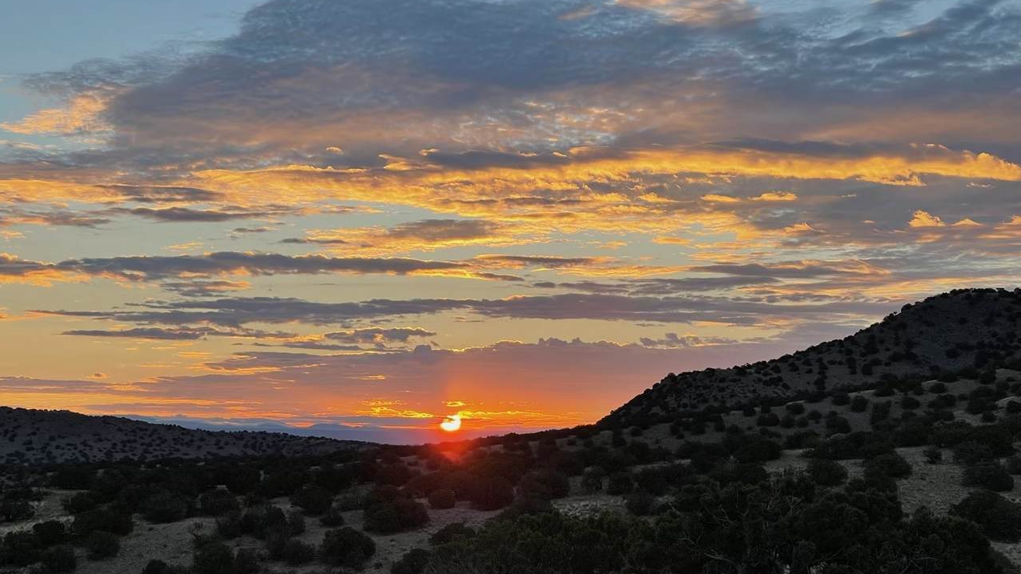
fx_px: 1895
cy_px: 361
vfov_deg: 17.2
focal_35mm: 70
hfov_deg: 30.2
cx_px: 512
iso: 20
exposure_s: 1/258
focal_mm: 7.5
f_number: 2.2
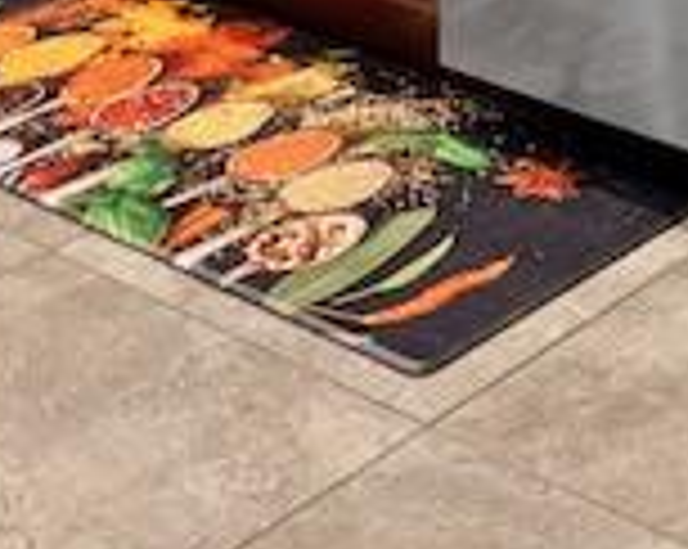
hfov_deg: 14.8
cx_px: 796
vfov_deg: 9.8
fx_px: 2562
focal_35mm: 126
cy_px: -1006
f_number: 9
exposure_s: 3.2
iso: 250
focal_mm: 16
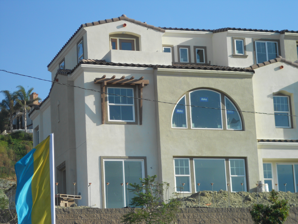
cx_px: 149
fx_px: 973
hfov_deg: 17.4
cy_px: 112
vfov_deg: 13.1
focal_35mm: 113
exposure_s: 1/250
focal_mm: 20.1
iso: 80
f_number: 6
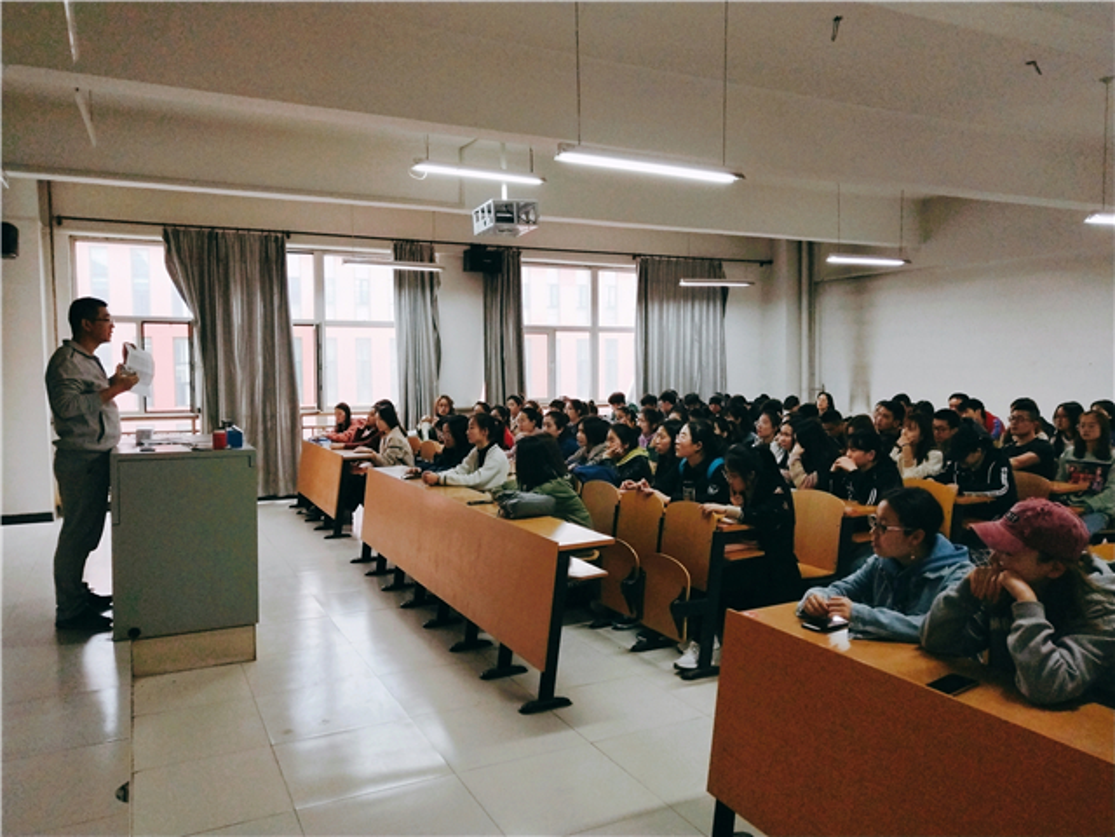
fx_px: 966
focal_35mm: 30
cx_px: 558
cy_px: 418
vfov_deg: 46.8
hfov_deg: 60.0
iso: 224
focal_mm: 3.95
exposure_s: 1/100
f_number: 1.8
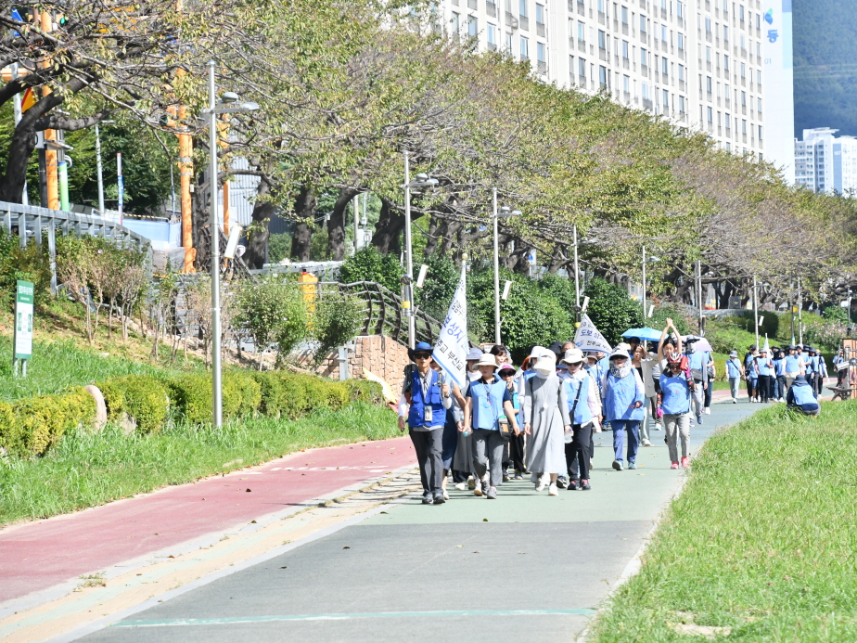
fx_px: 4679
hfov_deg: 10.5
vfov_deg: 7.9
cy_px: 321
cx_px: 474
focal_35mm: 189
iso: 800
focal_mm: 116
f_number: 10
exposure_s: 1/1600
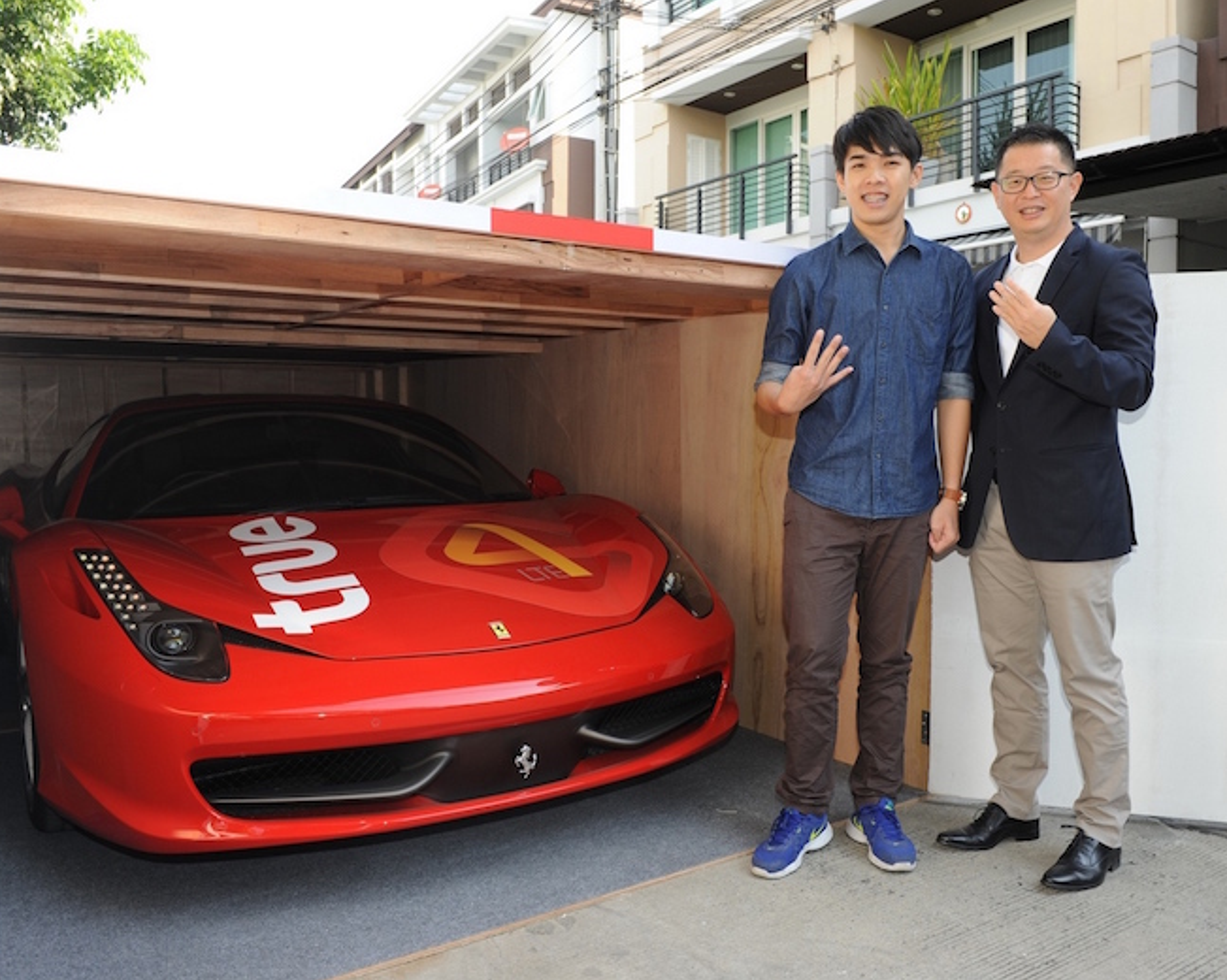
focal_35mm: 30
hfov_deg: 58.6
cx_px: 695
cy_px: 487
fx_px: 1089
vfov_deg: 48.5
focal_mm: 26
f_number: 5.6
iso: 400
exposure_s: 1/250
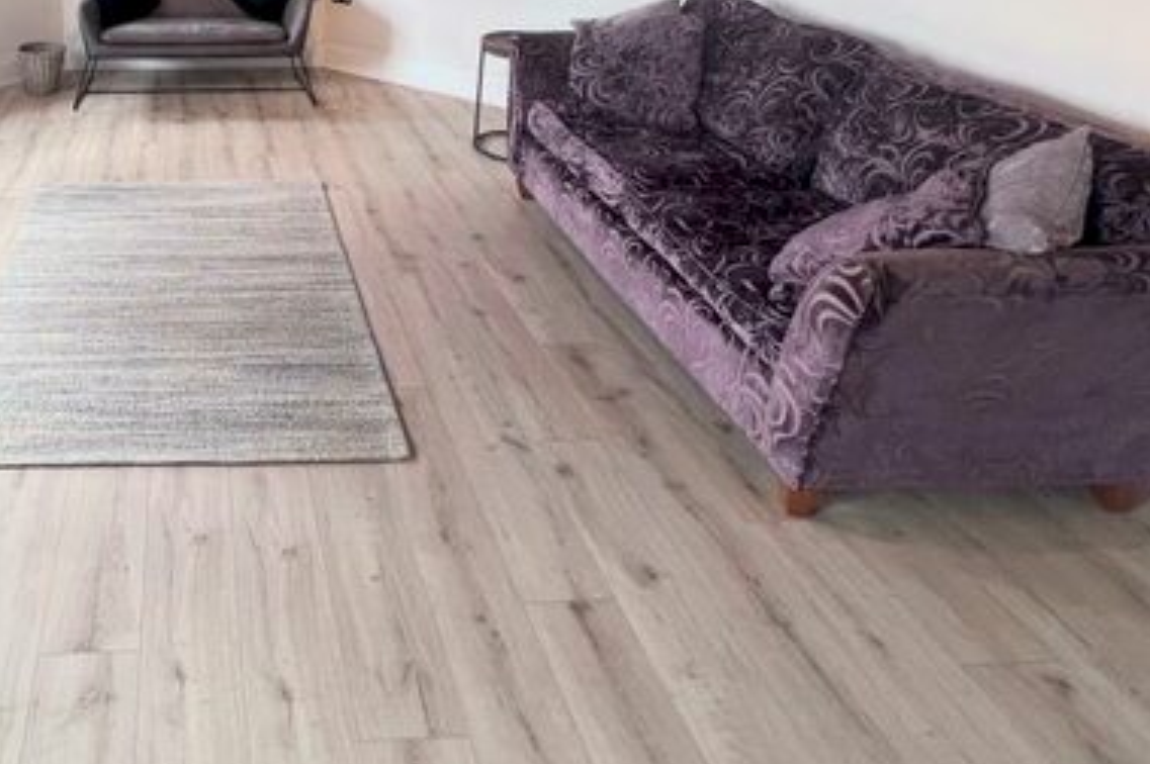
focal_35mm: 25
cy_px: 56
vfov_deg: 45.6
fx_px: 798
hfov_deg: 65.1
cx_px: 228
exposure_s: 1/99
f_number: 1.8
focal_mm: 1.57
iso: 80
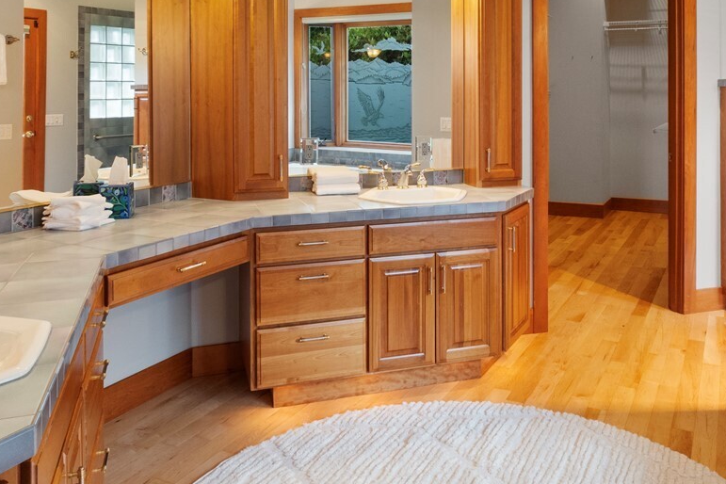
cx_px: 400
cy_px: 97
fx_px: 699
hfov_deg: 54.8
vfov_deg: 36.9
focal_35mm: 35
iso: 800
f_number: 9
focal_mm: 10.5
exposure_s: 1/2.5
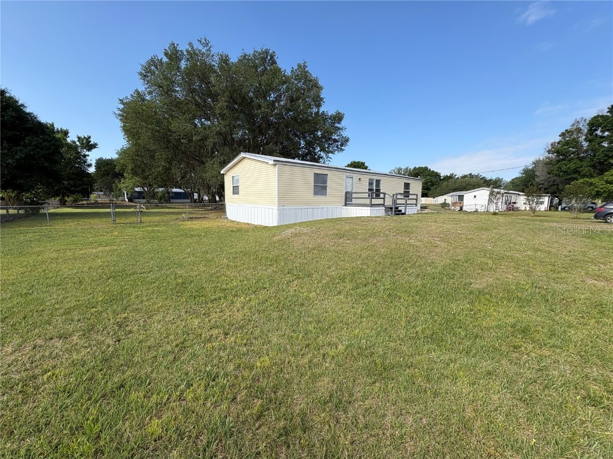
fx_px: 248
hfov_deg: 102.1
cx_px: 306
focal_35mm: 14
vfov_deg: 85.7
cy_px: 230
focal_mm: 2.22
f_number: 2.2
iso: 50
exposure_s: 1/1299
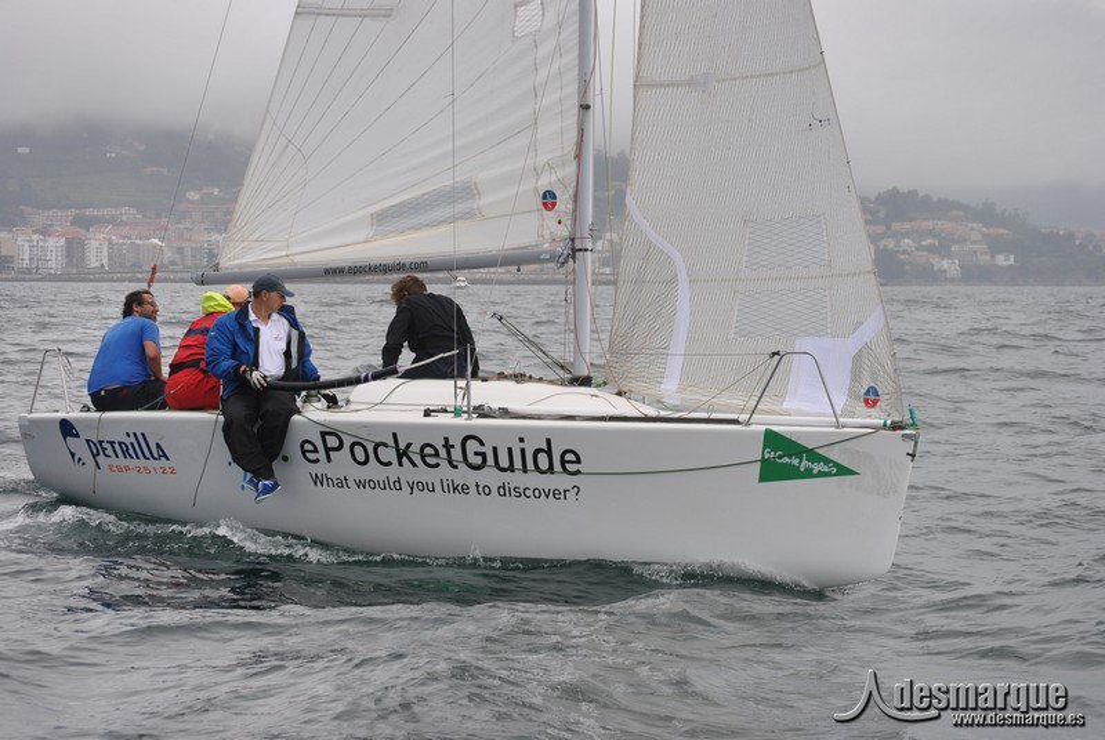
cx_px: 552
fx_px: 2997
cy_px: 370
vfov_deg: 14.1
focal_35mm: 98
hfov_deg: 20.9
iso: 100
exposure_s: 1/500
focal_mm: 65
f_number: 5.6
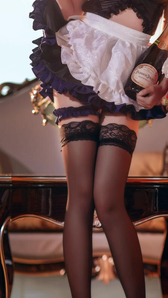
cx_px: 240
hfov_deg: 5.4
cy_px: 35
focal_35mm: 223
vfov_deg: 9.6
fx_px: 1766
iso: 320
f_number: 2
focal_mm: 85
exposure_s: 1/160
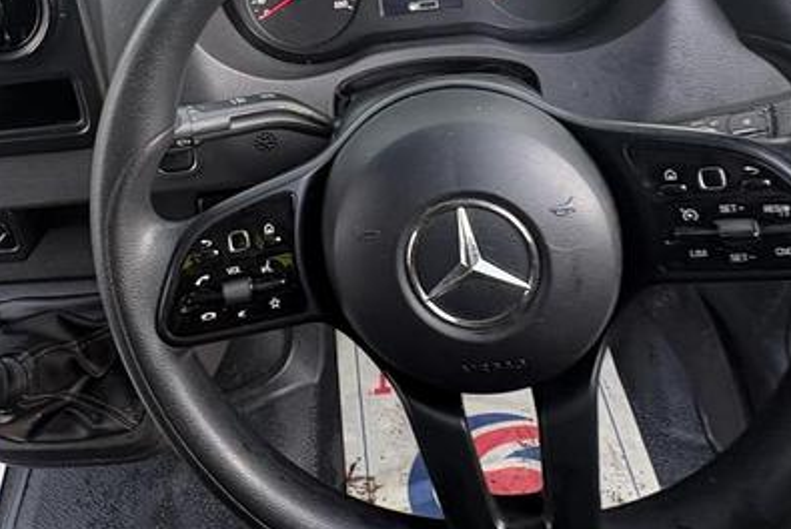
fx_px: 726
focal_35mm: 33
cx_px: 268
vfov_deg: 35.7
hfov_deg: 56.1
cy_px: -12
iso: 160
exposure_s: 1/53
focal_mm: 2.22
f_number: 2.2
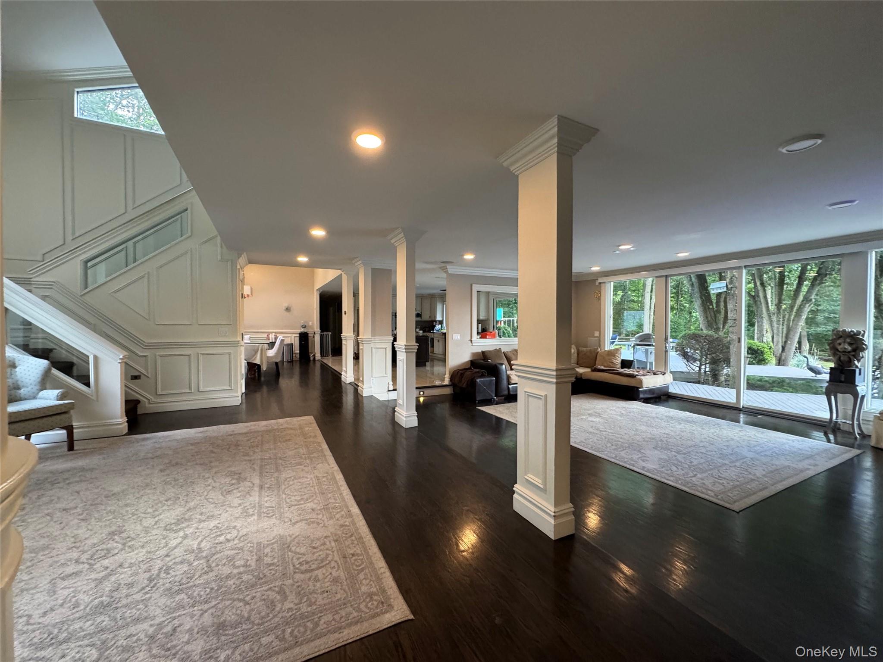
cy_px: 331
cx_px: 442
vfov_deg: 85.7
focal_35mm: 14
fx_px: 357
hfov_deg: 102.1
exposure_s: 1/60
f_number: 2.2
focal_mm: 2.22
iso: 320
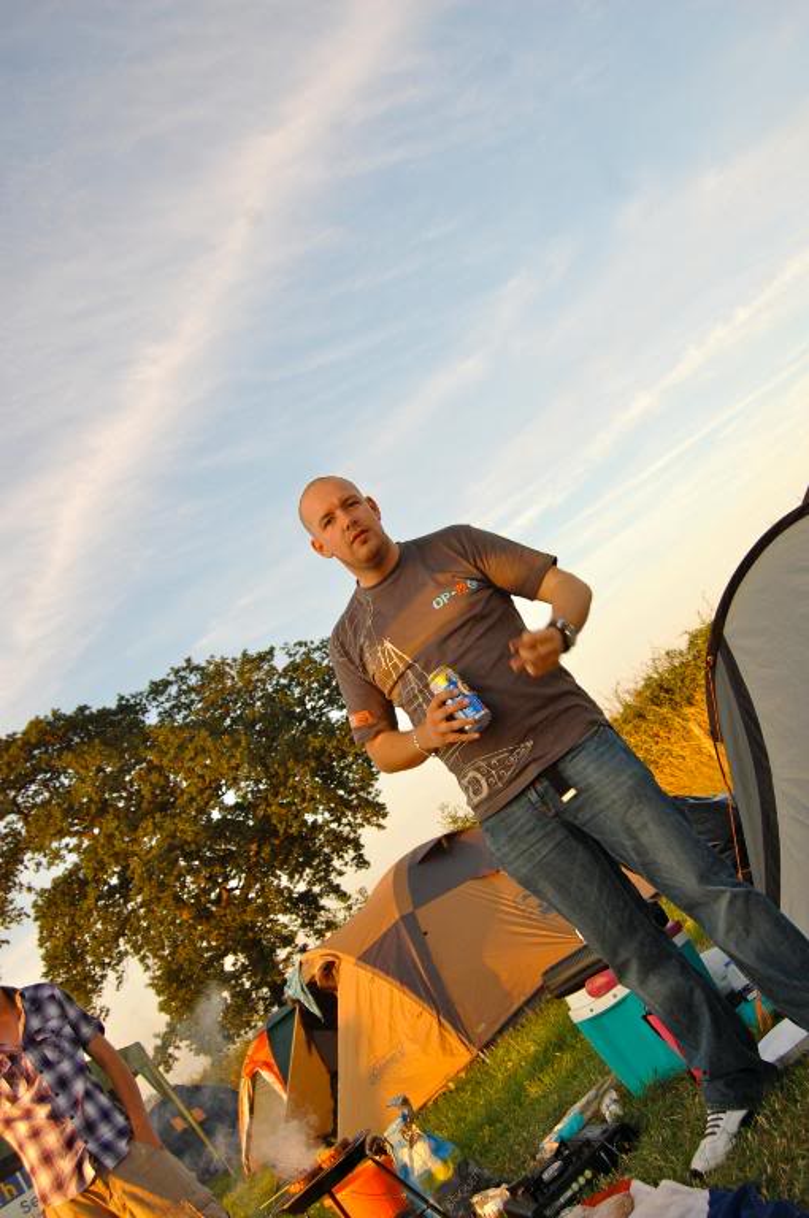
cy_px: 609
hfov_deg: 39.9
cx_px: 404
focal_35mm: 33
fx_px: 1115
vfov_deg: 57.3
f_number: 6.3
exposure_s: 1/160
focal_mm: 22
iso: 200
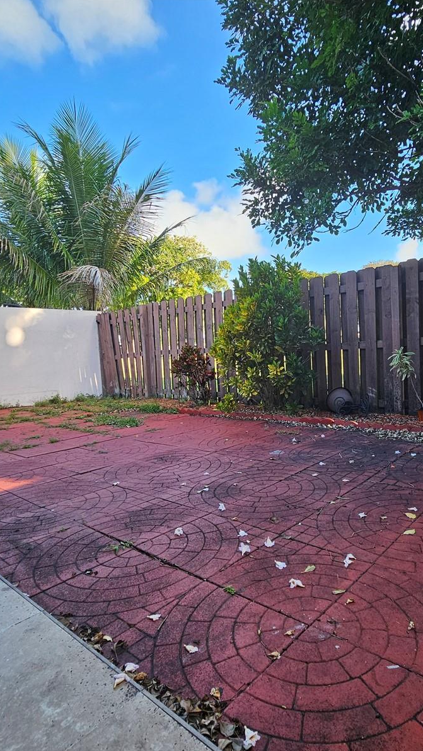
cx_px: 265
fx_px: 379
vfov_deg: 89.6
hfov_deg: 57.6
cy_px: 375
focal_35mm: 19
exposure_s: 1/260
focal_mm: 2.2
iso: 50
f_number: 2.2
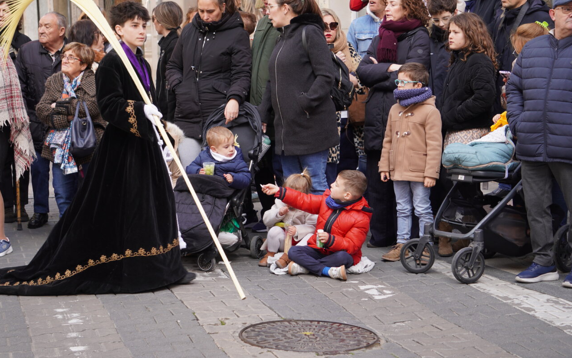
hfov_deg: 24.5
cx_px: 285
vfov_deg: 15.5
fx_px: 1318
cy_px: 188
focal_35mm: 85
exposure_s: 1/160
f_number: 4.5
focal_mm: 55
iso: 200
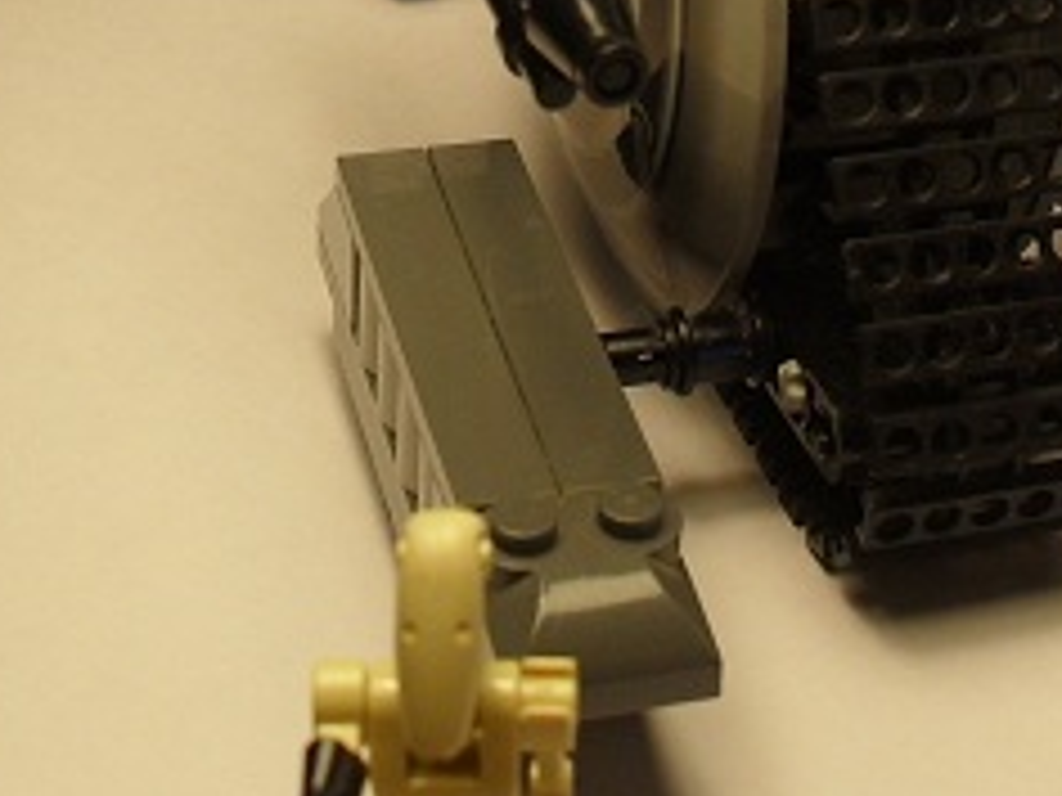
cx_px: 796
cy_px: -121
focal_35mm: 95
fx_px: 2915
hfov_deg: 20.5
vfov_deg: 15.1
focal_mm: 6.3
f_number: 3.2
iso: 100
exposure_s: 1/90
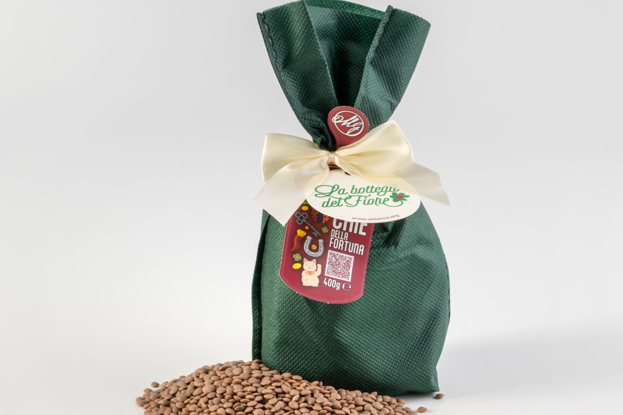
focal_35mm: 96
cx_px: 322
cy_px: 258
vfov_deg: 14.2
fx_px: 1661
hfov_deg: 21.2
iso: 64
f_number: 18
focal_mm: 58
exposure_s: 1/125
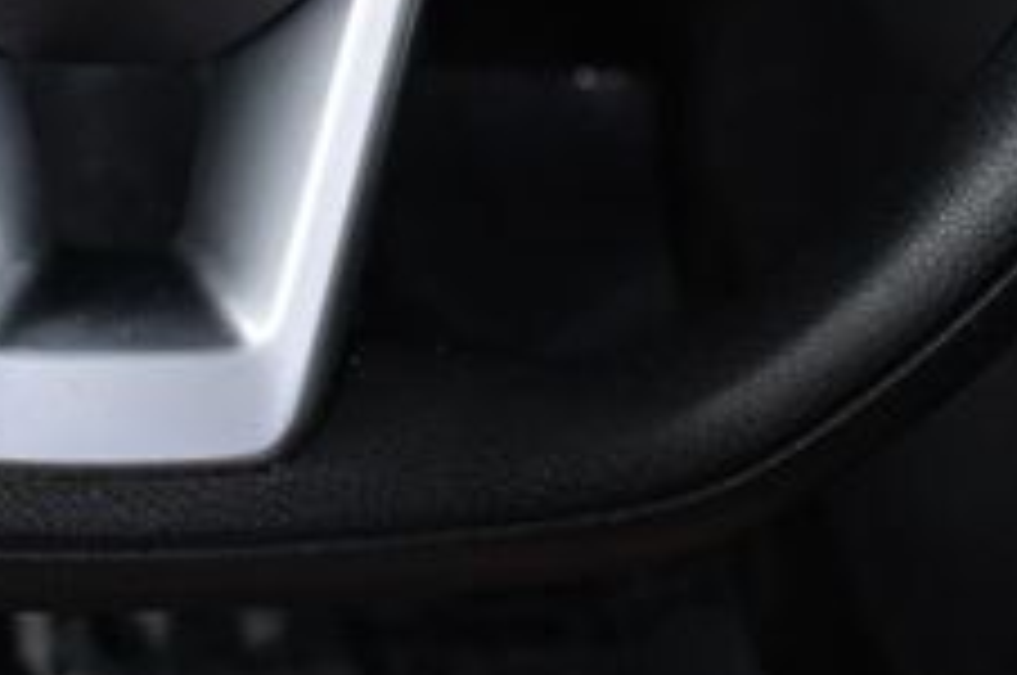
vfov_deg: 13.0
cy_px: -171
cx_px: 112
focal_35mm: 102
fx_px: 2877
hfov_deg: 19.7
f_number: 6.3
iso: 2500
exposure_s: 1/160
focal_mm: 24
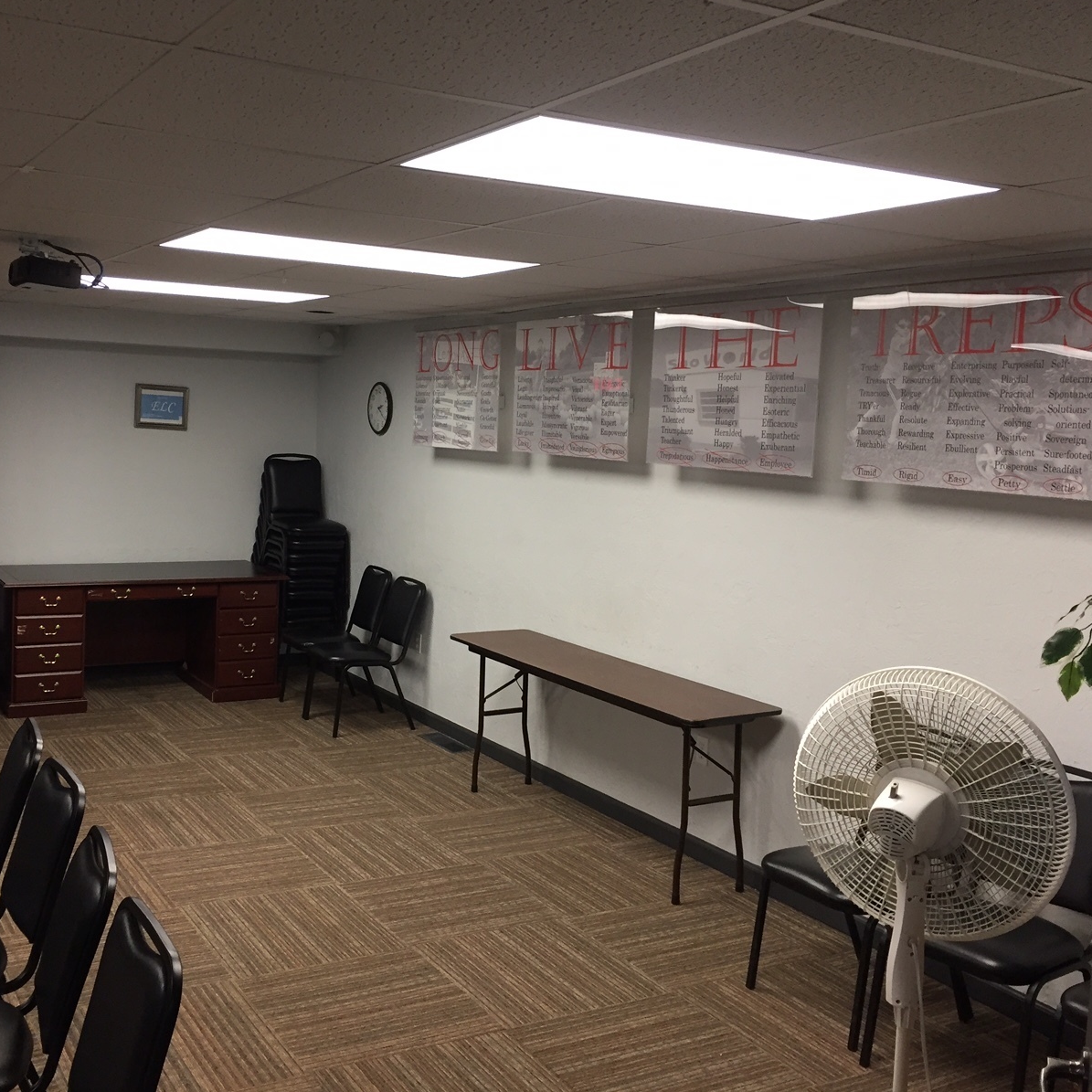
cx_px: 445
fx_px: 1249
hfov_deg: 47.0
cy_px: 535
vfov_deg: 47.2
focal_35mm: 35
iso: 125
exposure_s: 1/30
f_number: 2.2
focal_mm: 4.15
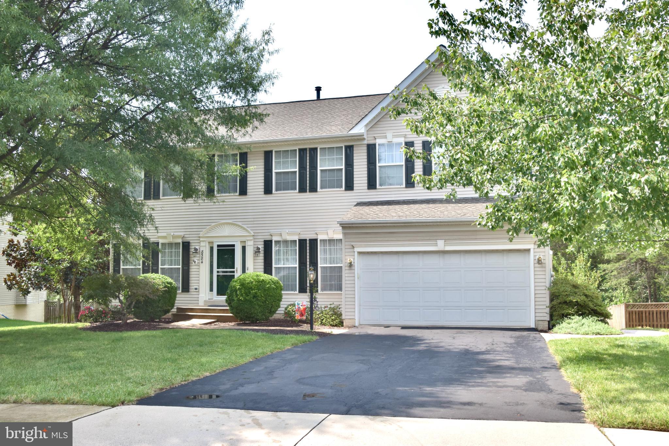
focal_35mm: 32
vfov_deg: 41.7
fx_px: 585
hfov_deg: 59.5
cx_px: 334
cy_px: 223
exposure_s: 1/320
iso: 250
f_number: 9
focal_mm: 21
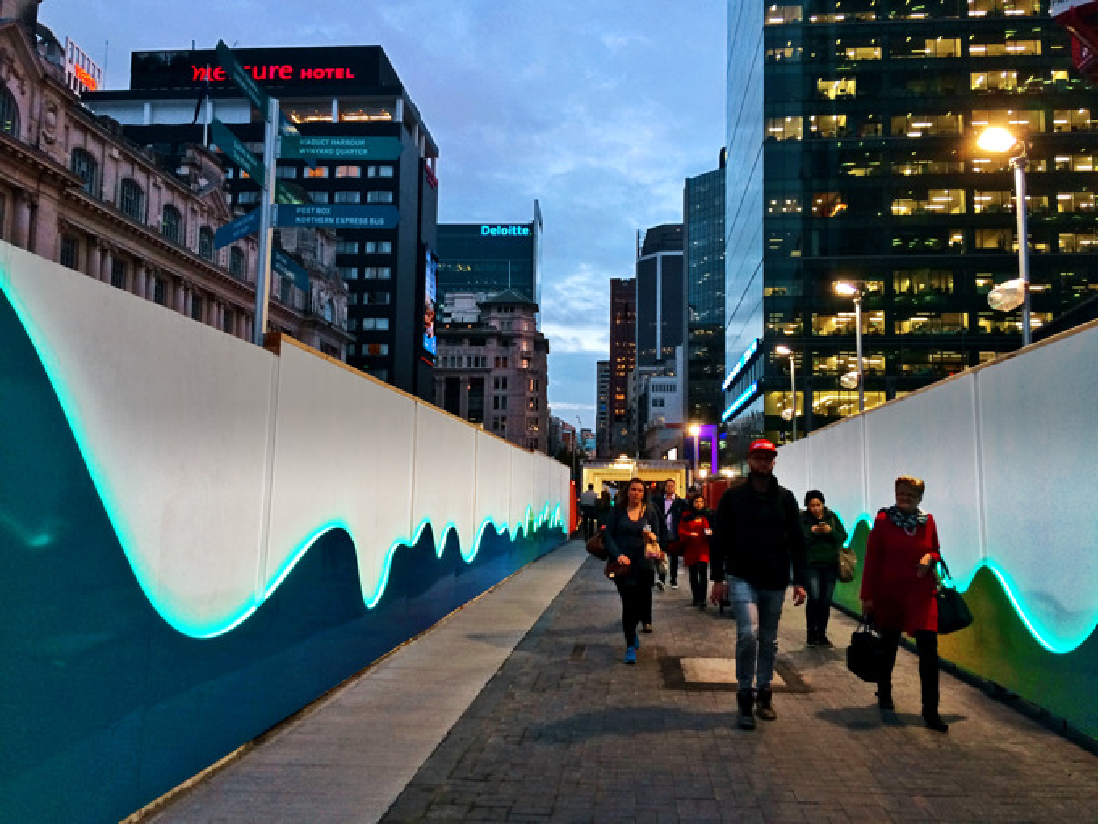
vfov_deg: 48.2
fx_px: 920
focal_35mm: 29
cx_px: 549
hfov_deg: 61.7
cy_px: 412
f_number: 2.2
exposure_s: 1/33
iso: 50
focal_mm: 4.15
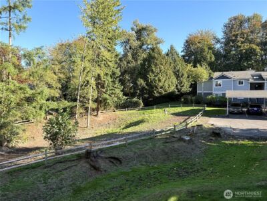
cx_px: 134
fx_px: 201
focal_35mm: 26
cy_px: 100
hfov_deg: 67.3
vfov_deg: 53.1
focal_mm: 5.96
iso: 64
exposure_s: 1/850
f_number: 1.6
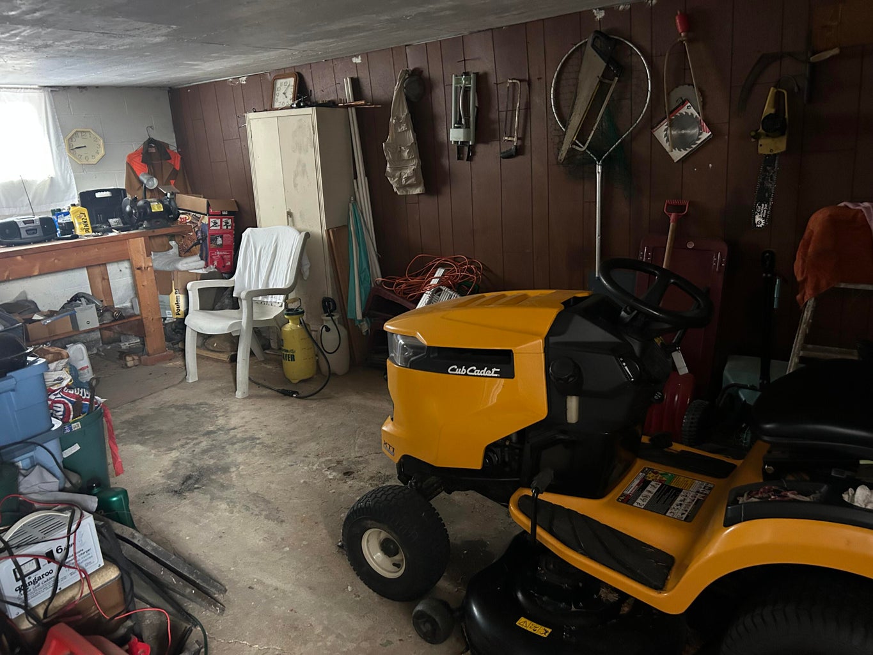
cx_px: 436
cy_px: 328
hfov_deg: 67.3
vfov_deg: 53.1
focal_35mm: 26
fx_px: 656
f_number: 1.5
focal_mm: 5.7
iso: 640
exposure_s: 1/30
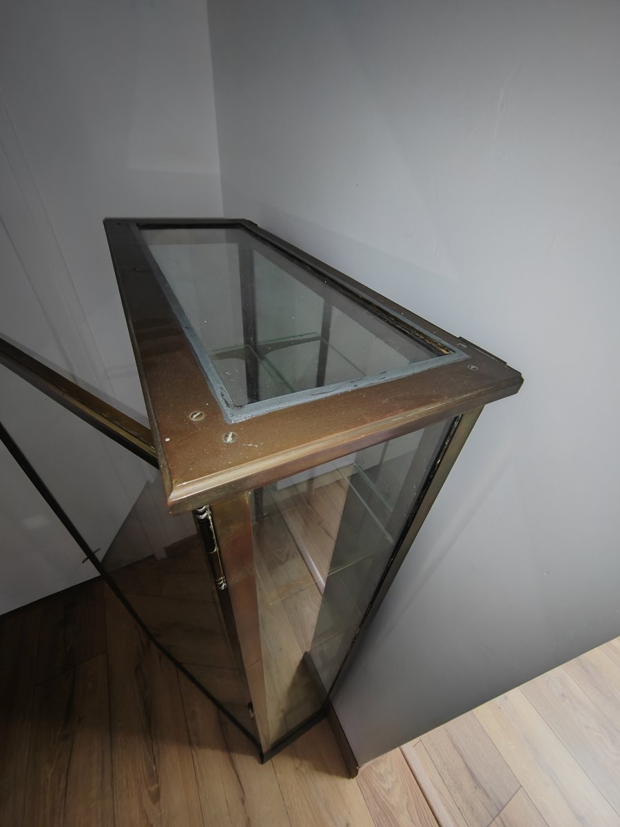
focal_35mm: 13
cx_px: 310
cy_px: 414
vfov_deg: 106.2
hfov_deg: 89.9
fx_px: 310
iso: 1000
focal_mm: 2.16
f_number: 2.2
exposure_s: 1/33
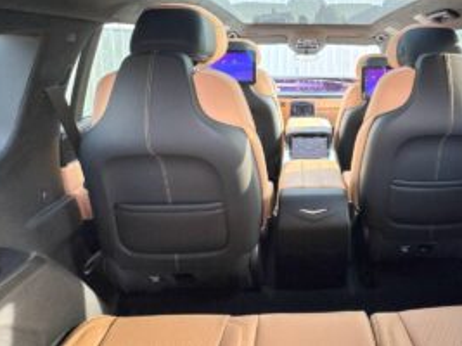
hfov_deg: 76.2
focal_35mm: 21
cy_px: 88
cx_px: 313
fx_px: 280
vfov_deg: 60.1
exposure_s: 1/99
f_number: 2.2
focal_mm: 2.22
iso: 160
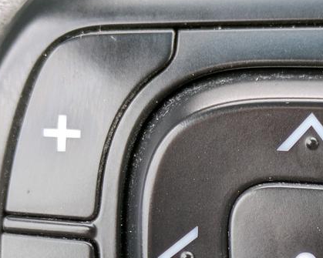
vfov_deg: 10.1
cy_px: 264
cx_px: 312
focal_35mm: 152
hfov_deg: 12.6
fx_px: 1453
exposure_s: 1/120
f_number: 1.89
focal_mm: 5.43
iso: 84
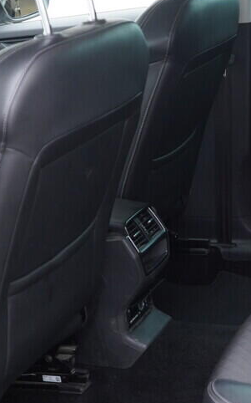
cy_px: 199
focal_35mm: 78
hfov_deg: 16.1
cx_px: 295
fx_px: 854
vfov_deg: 26.5
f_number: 2.8
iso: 320
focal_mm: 24
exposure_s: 1/40
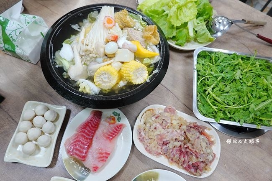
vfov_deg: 53.1
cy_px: 90
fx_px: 181
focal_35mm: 24
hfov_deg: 73.8
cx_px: 136
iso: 320
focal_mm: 9
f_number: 2.8
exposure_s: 1/30
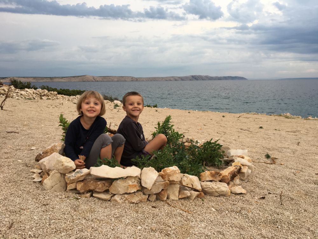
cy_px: 120
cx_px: 159
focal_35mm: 29
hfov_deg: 61.7
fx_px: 266
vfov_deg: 48.2
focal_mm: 4.15
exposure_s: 1/100
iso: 32
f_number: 2.2
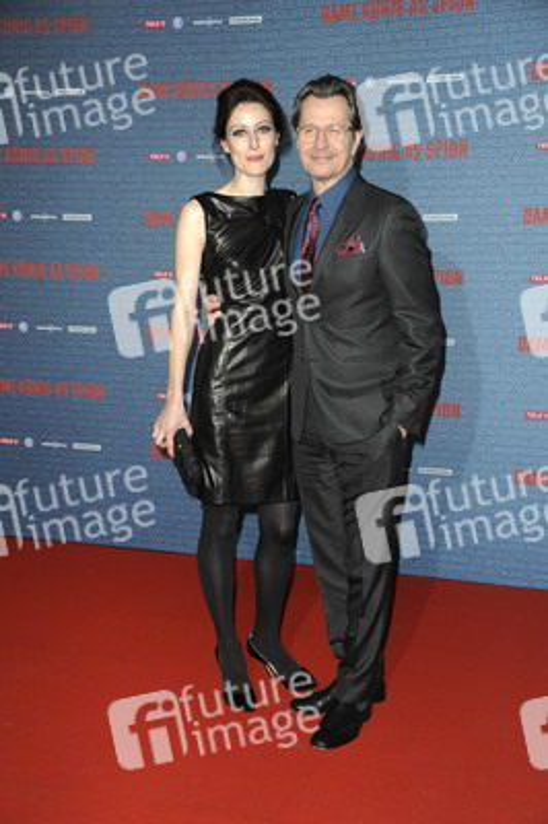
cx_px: 274
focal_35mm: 58
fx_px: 1327
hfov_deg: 23.3
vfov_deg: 34.5
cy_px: 412
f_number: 5.6
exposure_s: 1/125
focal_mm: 58
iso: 800
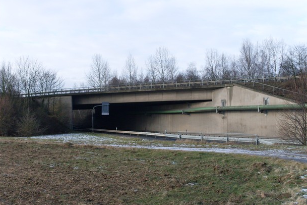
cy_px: 105
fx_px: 537
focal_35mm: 63
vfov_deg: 21.6
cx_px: 152
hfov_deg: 31.9
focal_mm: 9.9
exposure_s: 1/500
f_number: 3.4
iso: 80
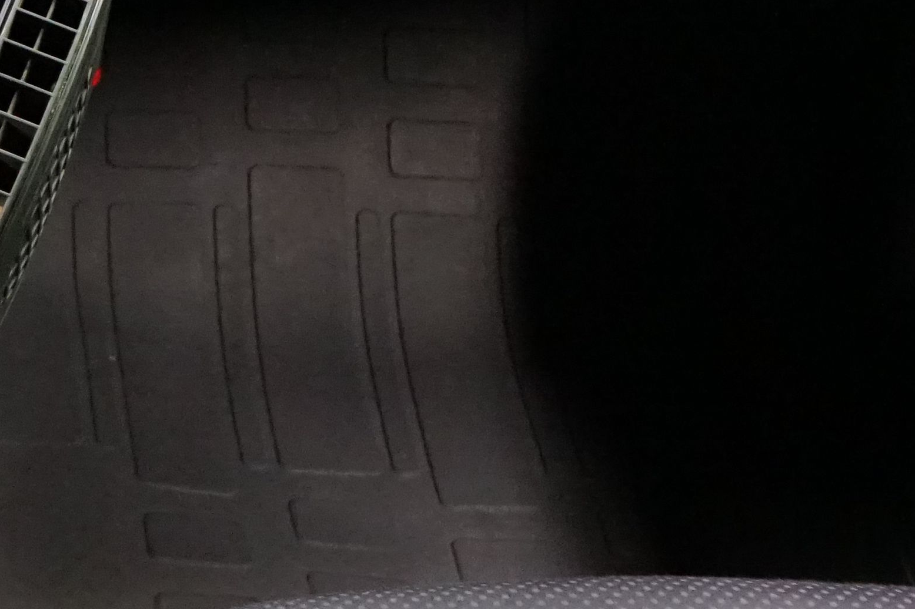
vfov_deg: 12.4
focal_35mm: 108
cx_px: -289
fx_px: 2745
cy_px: -115
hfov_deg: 17.7
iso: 6400
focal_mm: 28
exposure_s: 1/50
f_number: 5
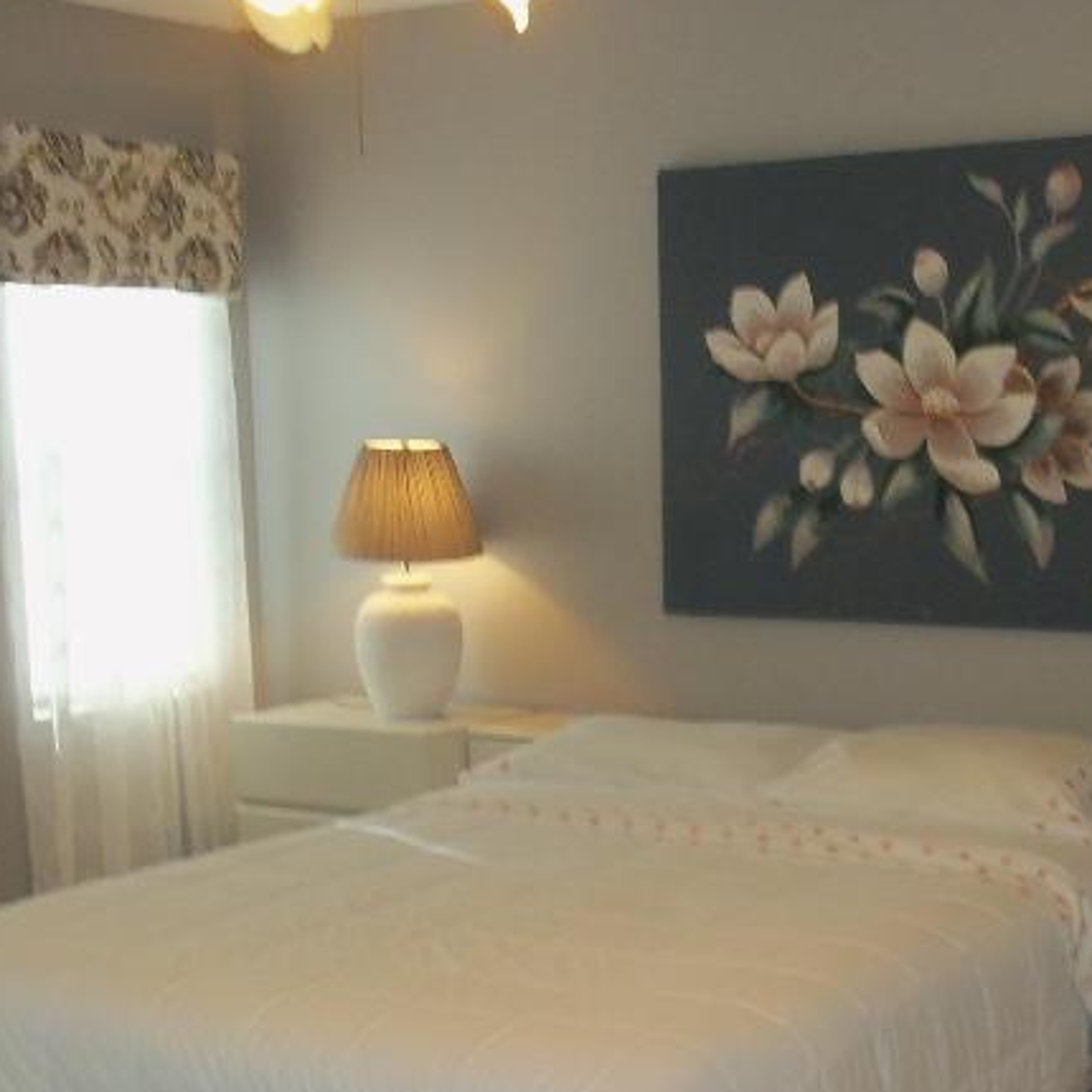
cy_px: 907
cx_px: 635
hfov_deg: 28.1
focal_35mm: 61
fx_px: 2177
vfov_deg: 27.5
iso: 100
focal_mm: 5.2
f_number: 3.4
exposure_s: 1/30
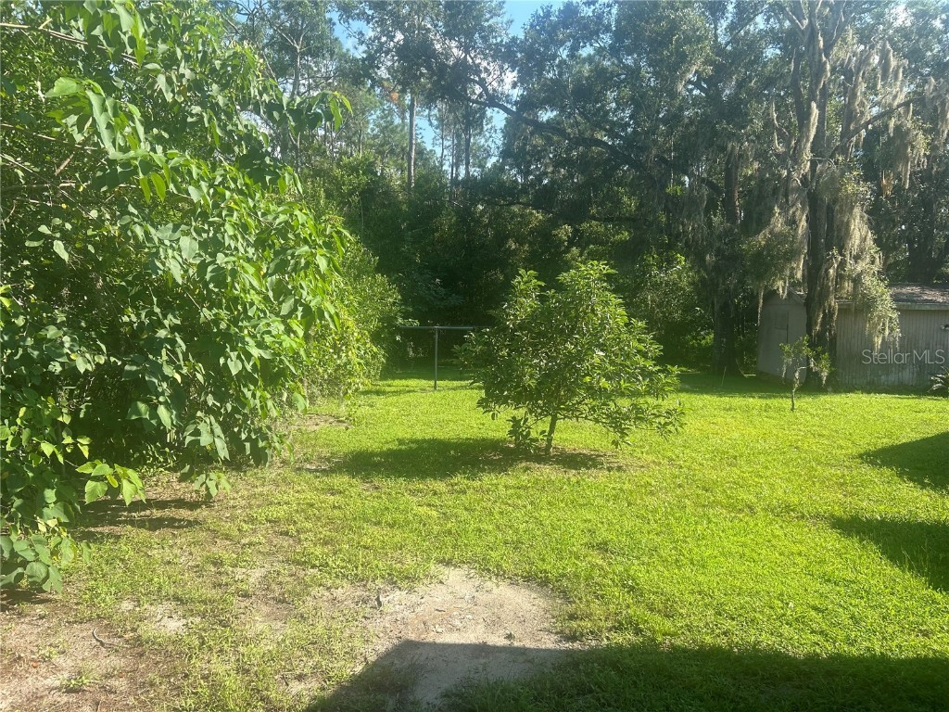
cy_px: 356
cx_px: 474
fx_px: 713
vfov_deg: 53.1
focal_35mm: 26
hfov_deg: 67.3
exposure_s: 1/1295
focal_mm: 5.7
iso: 50
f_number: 1.5
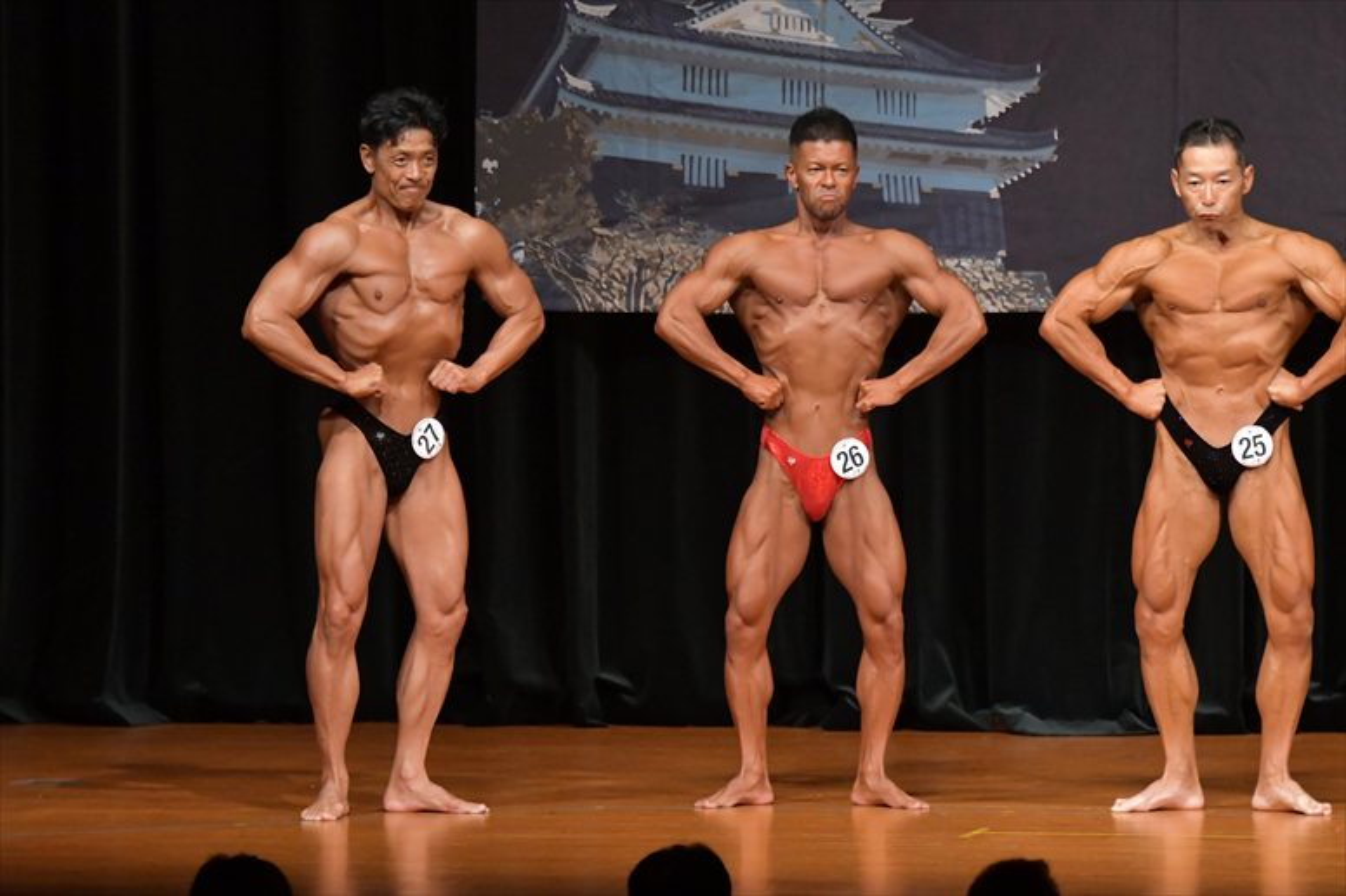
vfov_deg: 5.1
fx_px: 10090
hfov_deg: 7.6
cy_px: 448
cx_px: 673
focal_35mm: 270
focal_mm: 180
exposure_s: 1/400
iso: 6400
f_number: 5.6
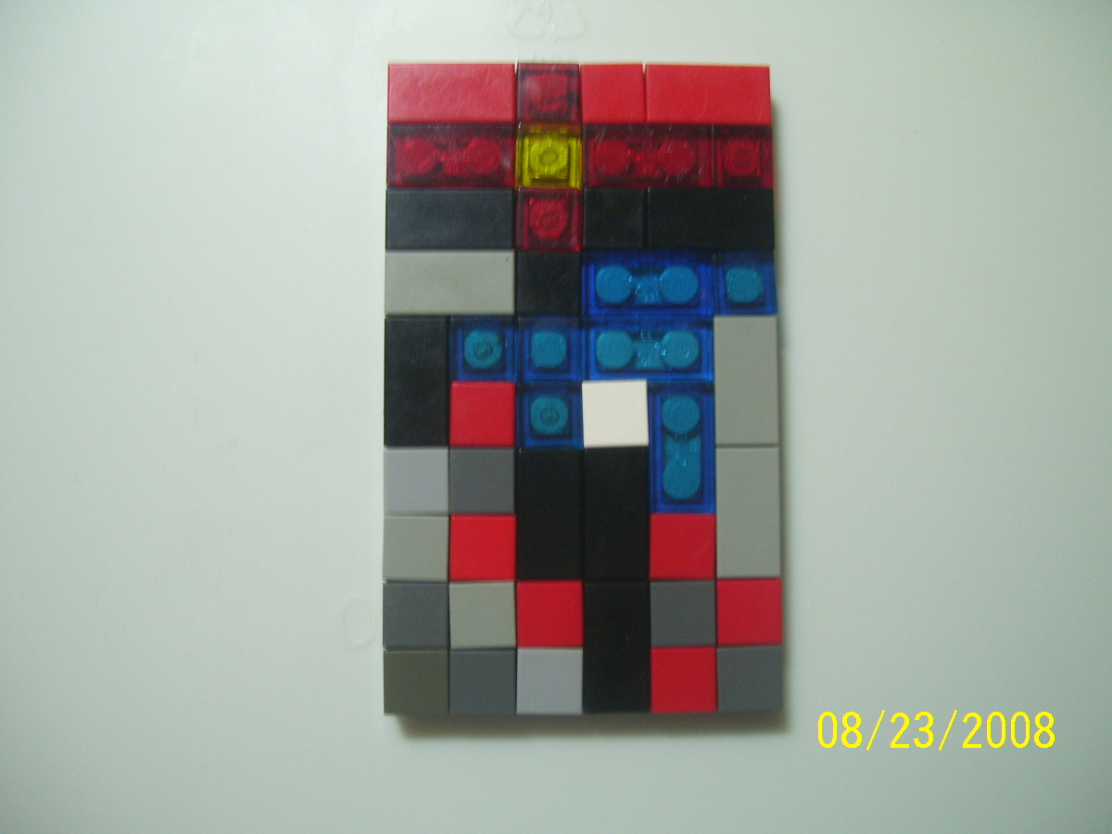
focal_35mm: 37
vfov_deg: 38.7
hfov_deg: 50.1
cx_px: 556
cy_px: 417
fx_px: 1189
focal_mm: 6
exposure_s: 1/20
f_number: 2.7
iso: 160
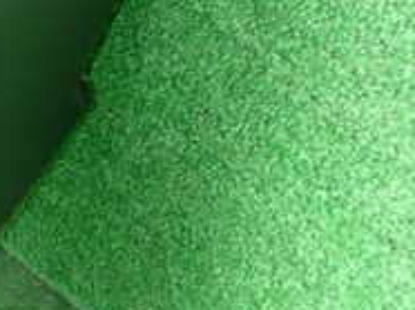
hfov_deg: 19.2
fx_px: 1161
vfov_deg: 15.2
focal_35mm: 97
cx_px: -76
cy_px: 91
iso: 640
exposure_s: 1/30
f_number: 2.3
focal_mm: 5.4
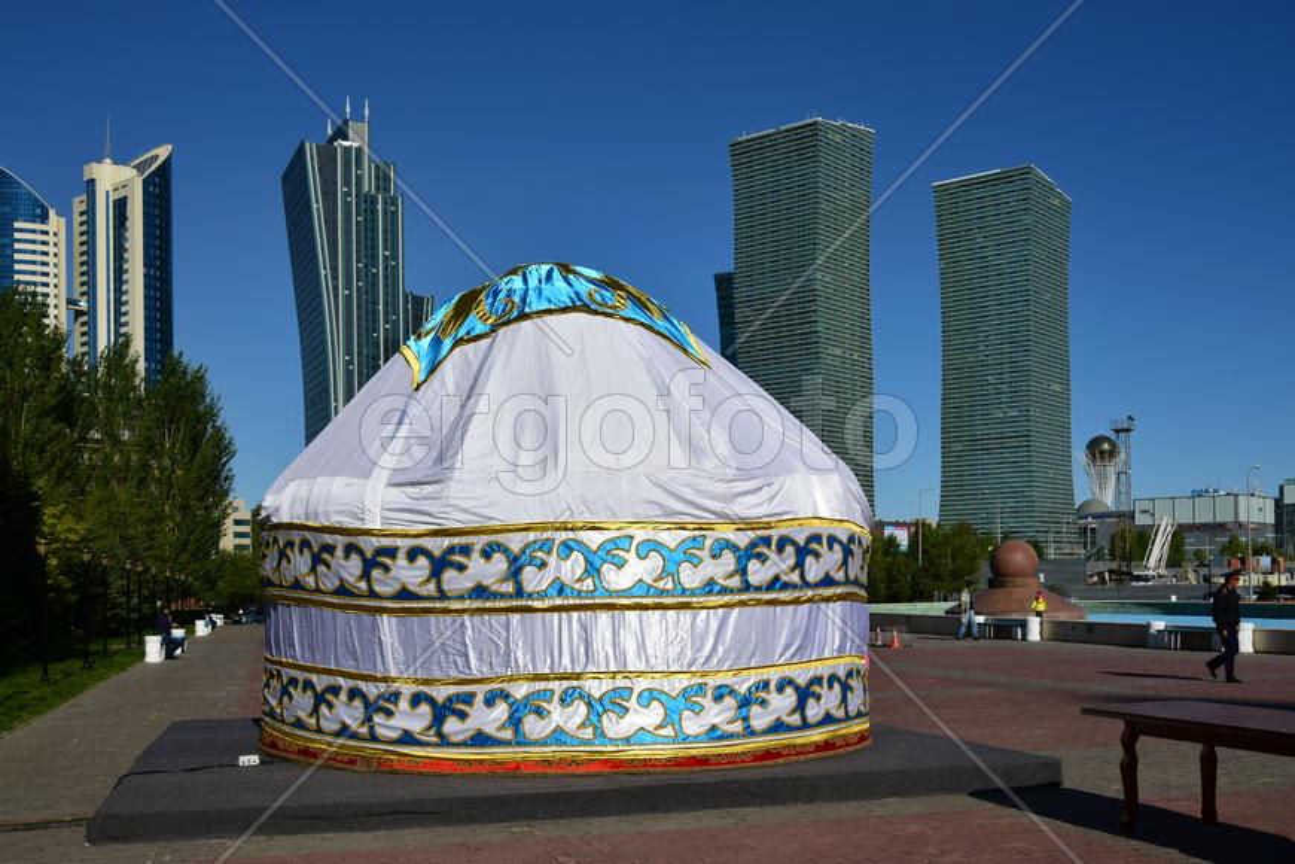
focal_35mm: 36
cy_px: 432
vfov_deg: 36.9
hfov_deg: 53.1
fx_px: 1295
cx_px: 648
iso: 100
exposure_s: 1/500
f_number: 9
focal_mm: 24
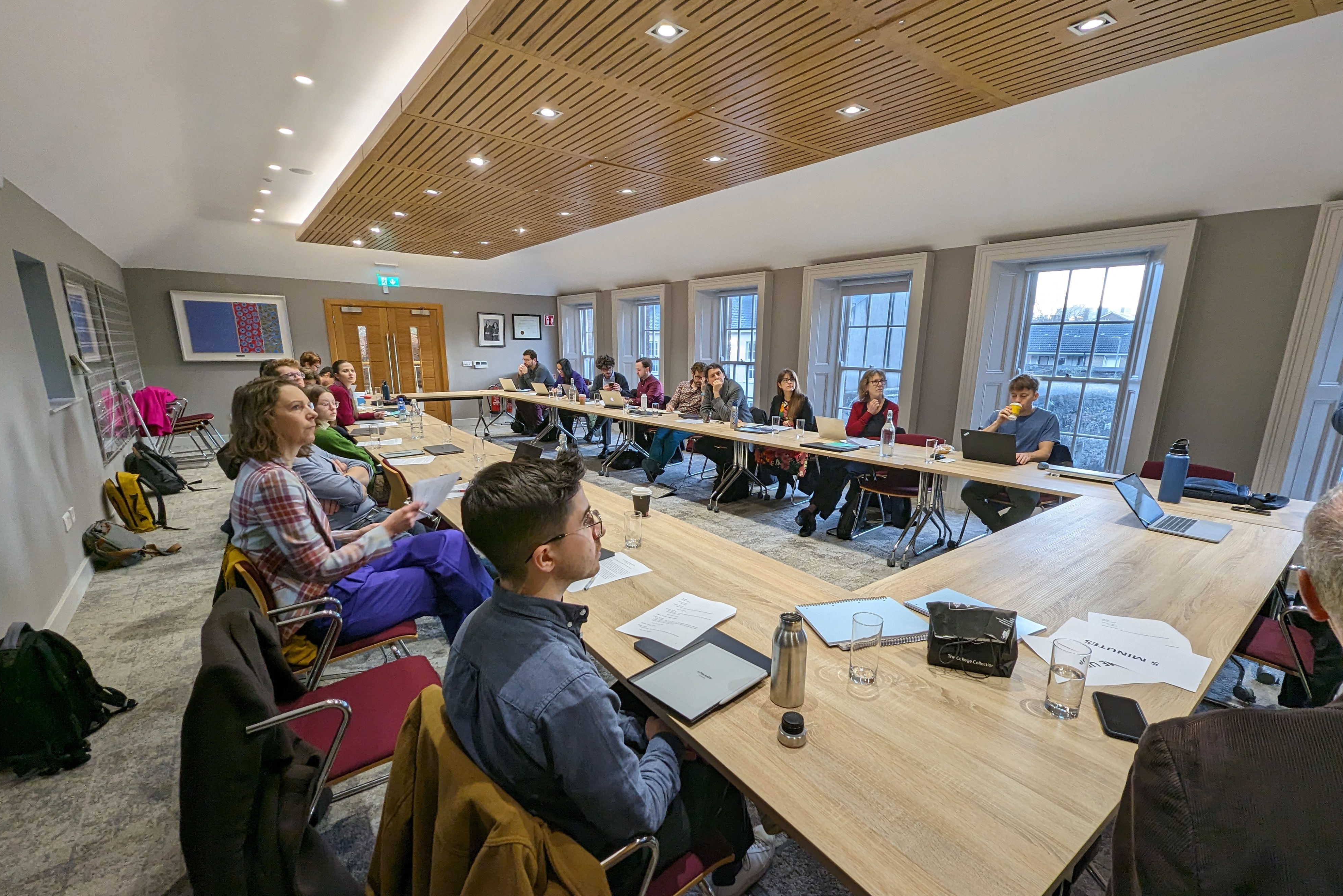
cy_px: 487
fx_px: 522
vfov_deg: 81.0
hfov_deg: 104.2
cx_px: 685
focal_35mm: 14
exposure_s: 1/50
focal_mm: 1.95
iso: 73
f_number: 2.2
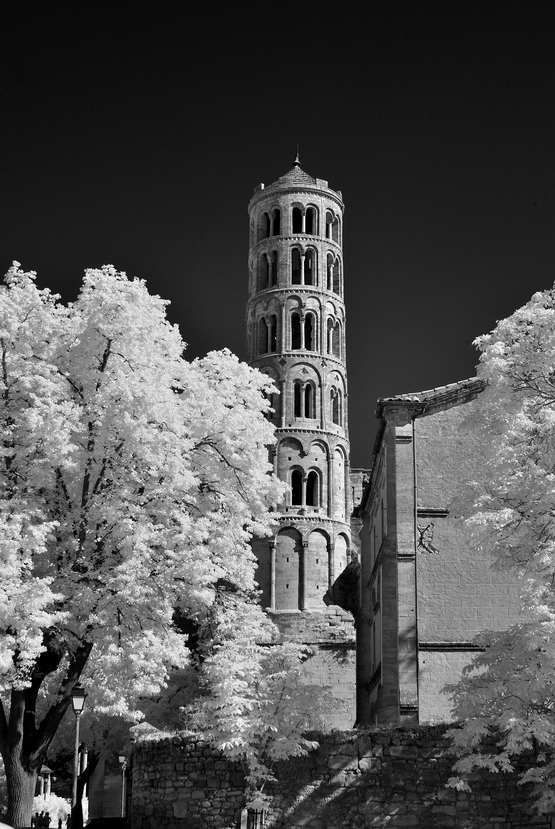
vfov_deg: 37.8
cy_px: 414
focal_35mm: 52
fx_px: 1210
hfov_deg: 25.8
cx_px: 278
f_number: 7.1
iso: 100
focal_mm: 35
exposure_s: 1/200
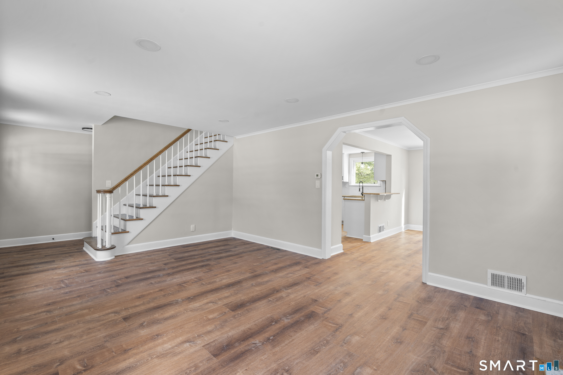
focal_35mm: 16
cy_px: 188
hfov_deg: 96.7
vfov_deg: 73.7
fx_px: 250
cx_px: 282
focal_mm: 16
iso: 200
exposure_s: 1/2
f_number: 9
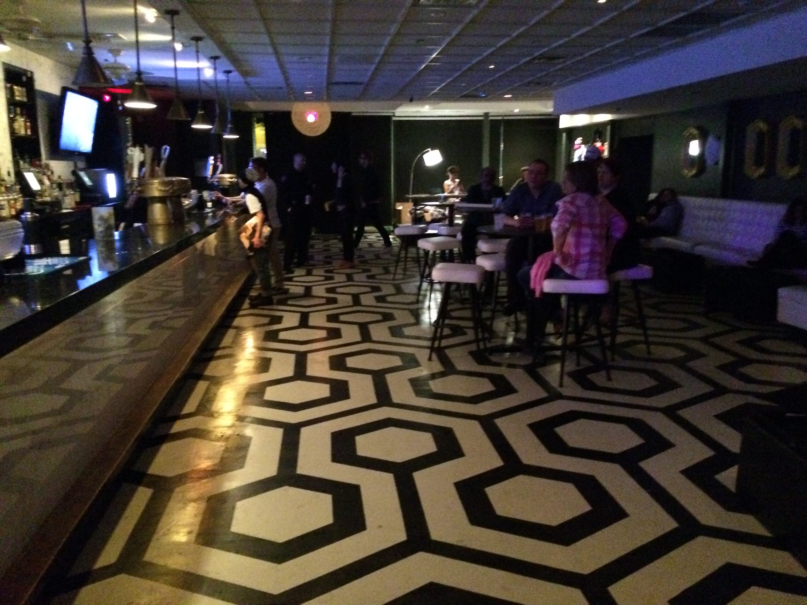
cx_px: 404
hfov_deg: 61.7
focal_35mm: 29
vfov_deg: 48.2
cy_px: 302
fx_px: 676
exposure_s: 1/15
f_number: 2.2
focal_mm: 4.15
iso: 2000
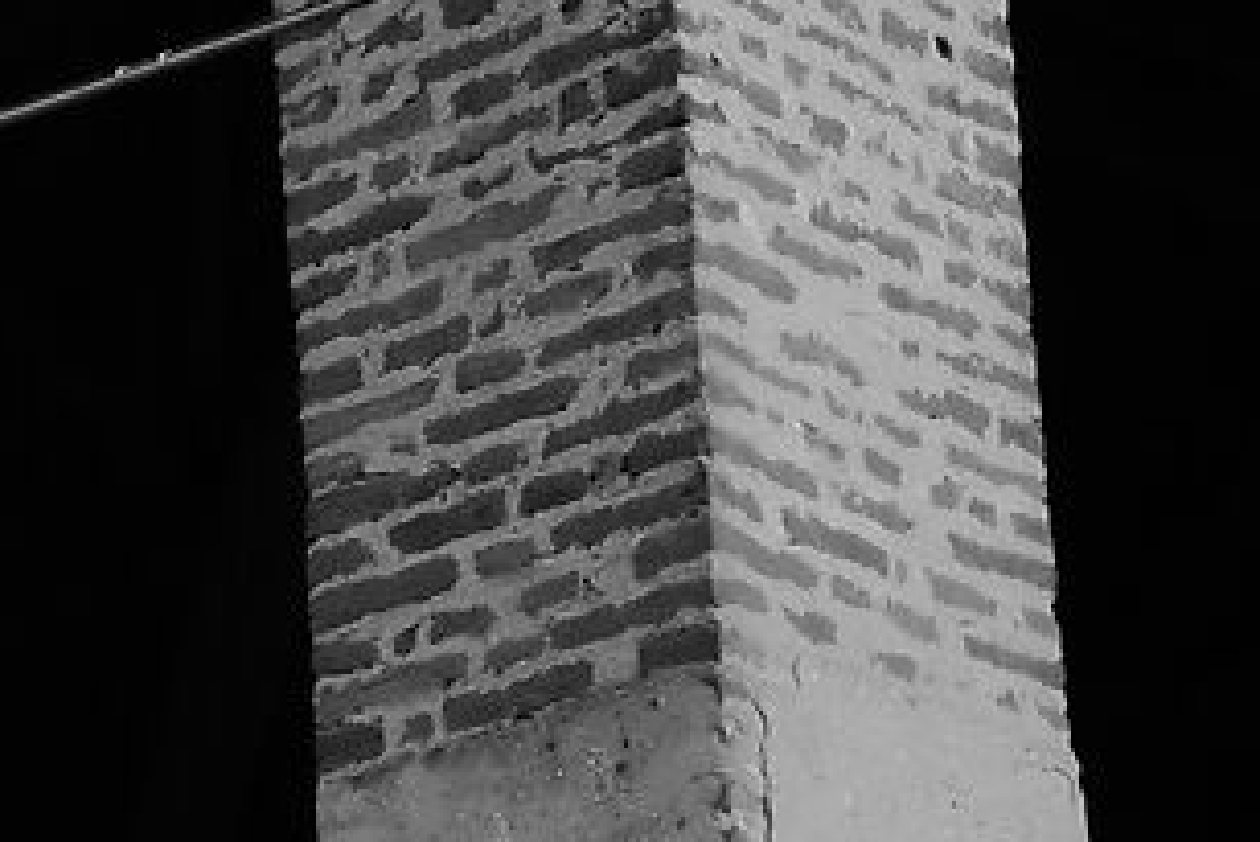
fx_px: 7668
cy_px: 1475
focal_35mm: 219
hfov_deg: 8.7
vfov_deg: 6.2
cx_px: -1551
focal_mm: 28
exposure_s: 1/125
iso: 250
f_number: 14
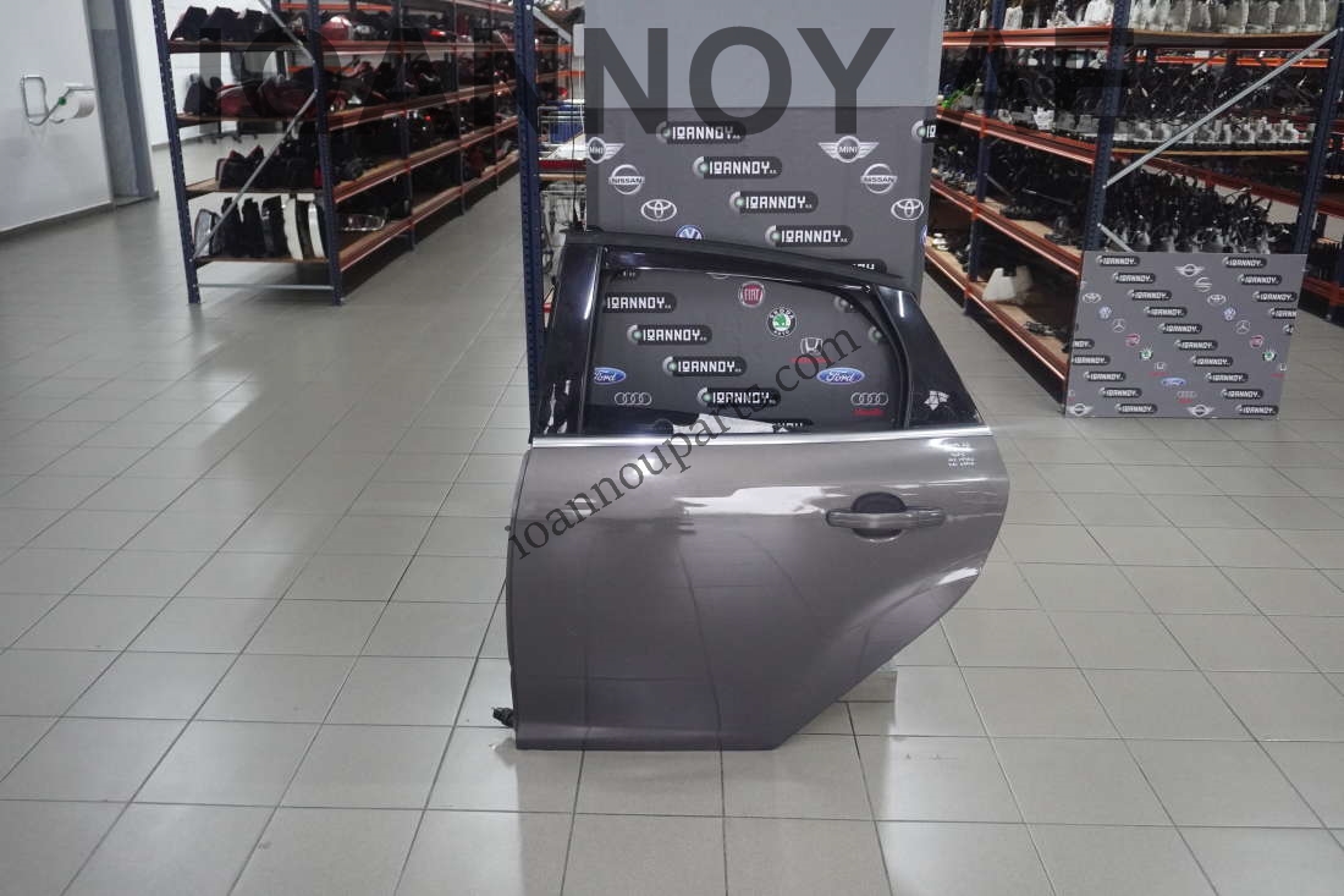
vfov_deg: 43.6
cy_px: 448
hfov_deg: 61.9
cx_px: 672
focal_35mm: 30
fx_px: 1120
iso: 3200
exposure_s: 1/160
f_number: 4
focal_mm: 20
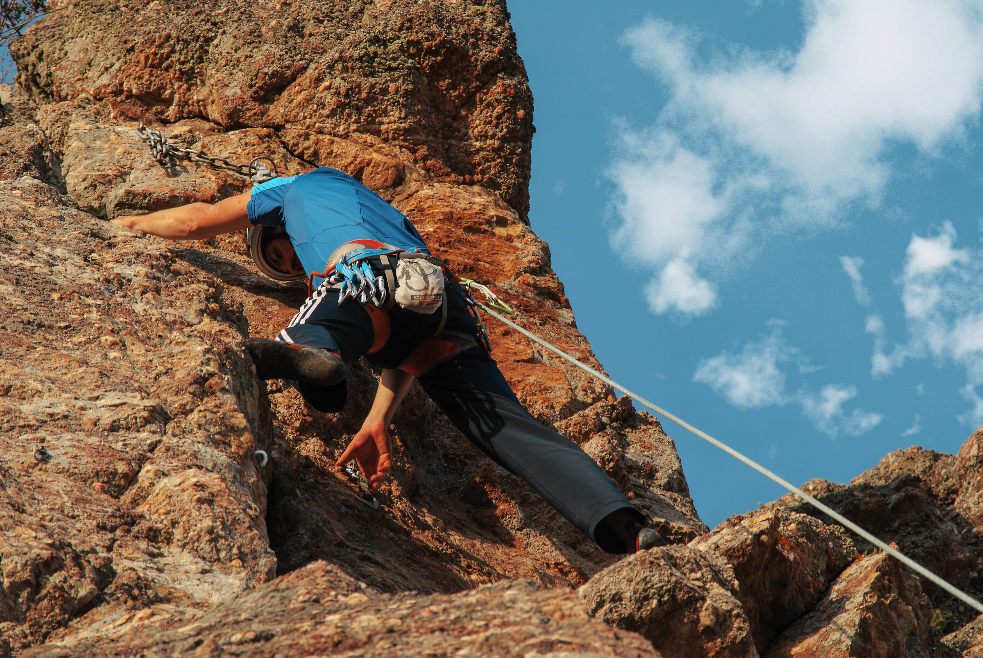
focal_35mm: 300
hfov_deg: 6.9
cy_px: 329
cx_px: 492
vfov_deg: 4.6
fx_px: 8200
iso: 100
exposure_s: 1/160
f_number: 9
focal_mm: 200
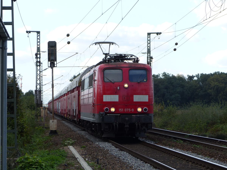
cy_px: 85
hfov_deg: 14.3
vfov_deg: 10.7
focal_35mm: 138
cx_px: 114
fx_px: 905
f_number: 3.2
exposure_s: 1/500
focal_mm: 24.8
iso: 100
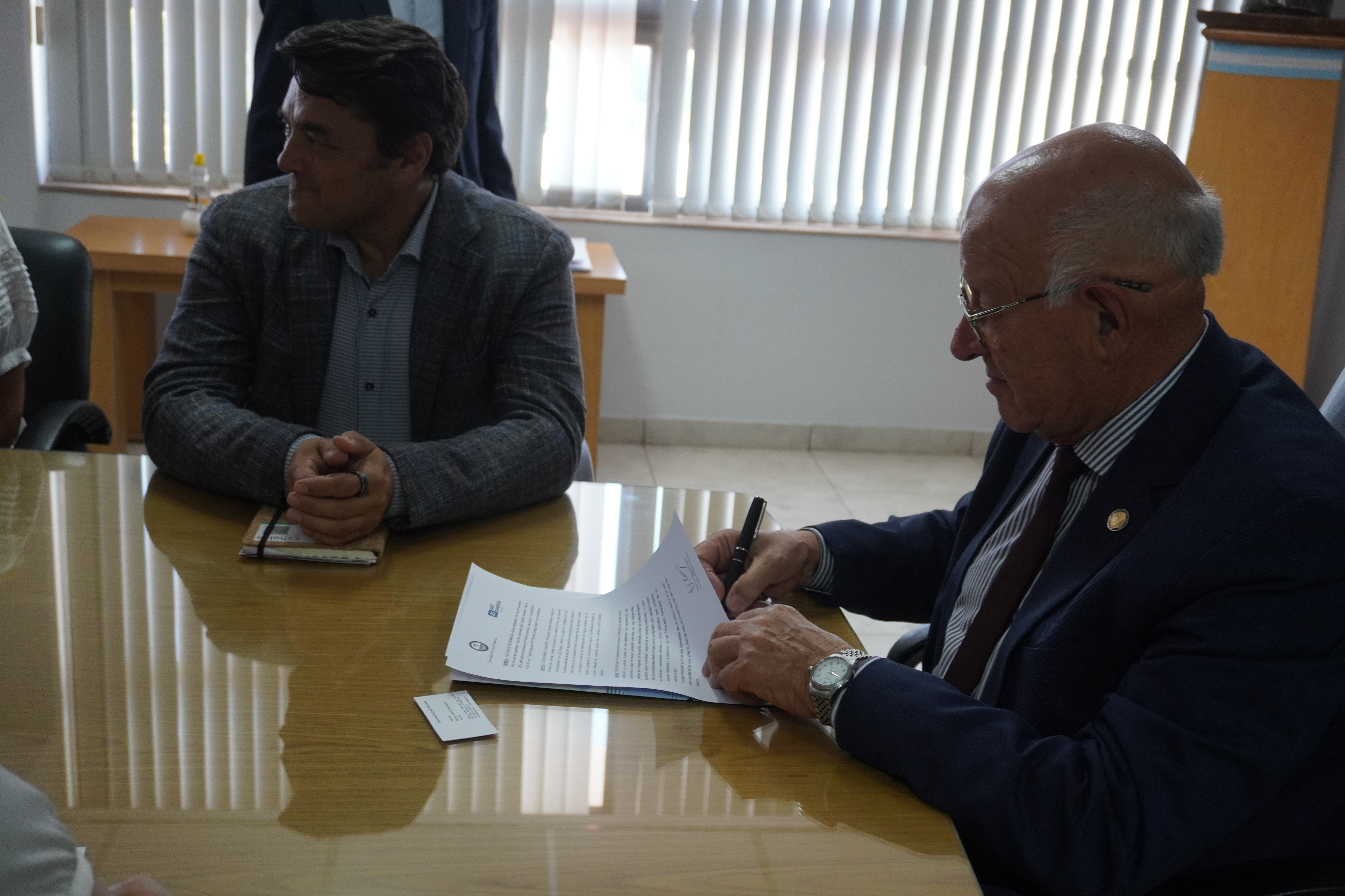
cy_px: 448
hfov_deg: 49.6
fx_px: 1457
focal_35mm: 39
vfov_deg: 34.2
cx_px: 672
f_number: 4.5
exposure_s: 1/160
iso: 1000
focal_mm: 26
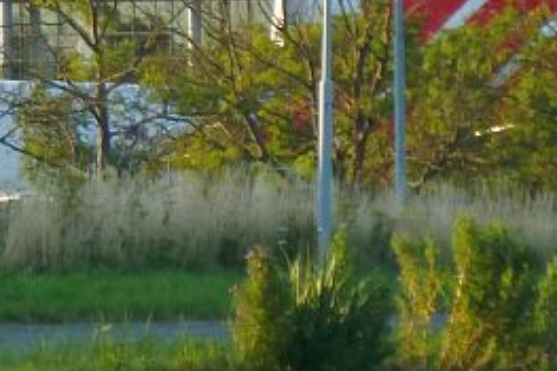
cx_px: -265
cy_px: 148
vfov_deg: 2.3
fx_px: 9200
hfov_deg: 3.5
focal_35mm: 595
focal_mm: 24.1
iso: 80
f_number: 4.5
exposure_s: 1/160
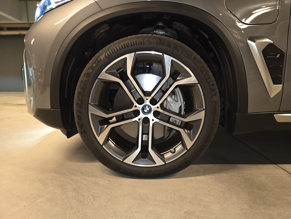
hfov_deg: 73.9
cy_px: 110
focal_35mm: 23
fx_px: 193
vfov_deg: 58.9
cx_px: 146
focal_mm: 6.3
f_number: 1.7
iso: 250
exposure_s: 1/12.4
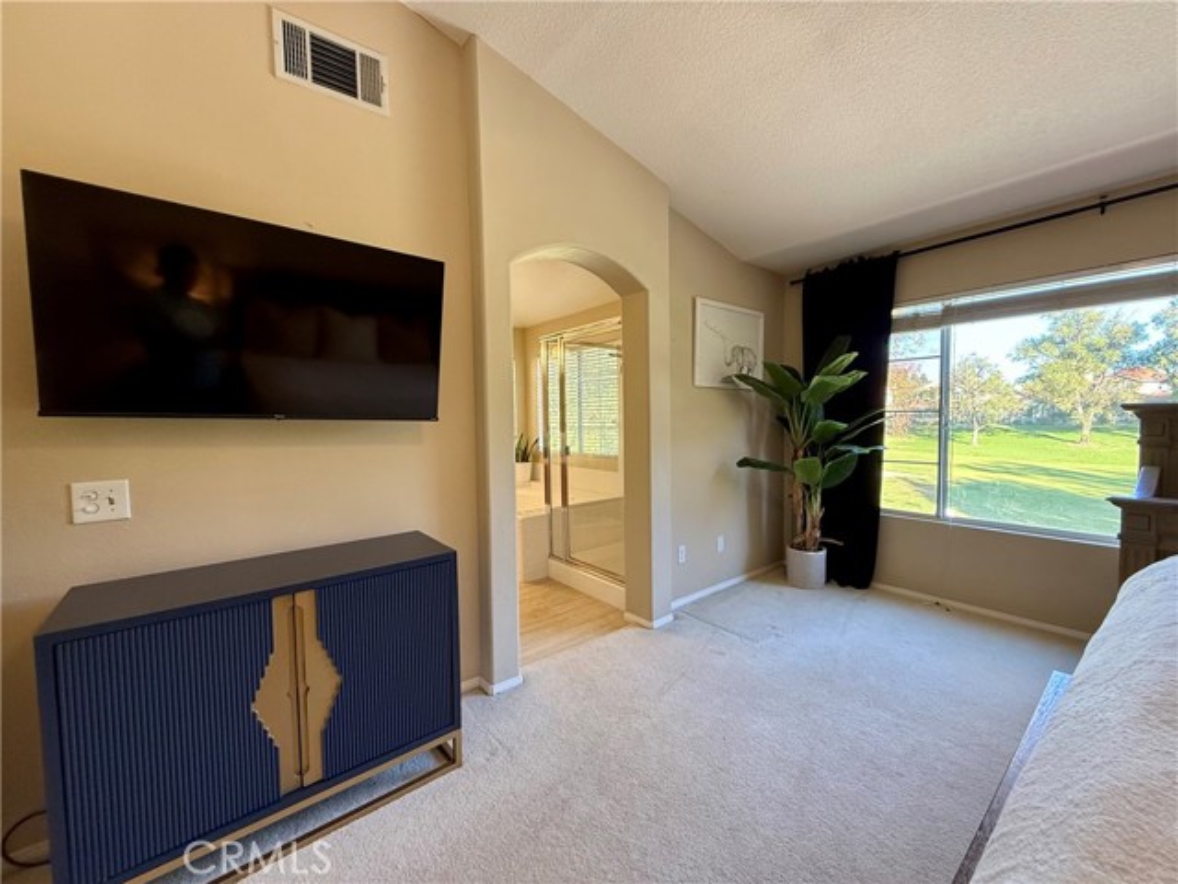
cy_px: 442
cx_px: 589
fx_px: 476
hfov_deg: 102.1
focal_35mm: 14
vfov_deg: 85.7
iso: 250
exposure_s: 1/120
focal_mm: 2.22
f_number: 2.2
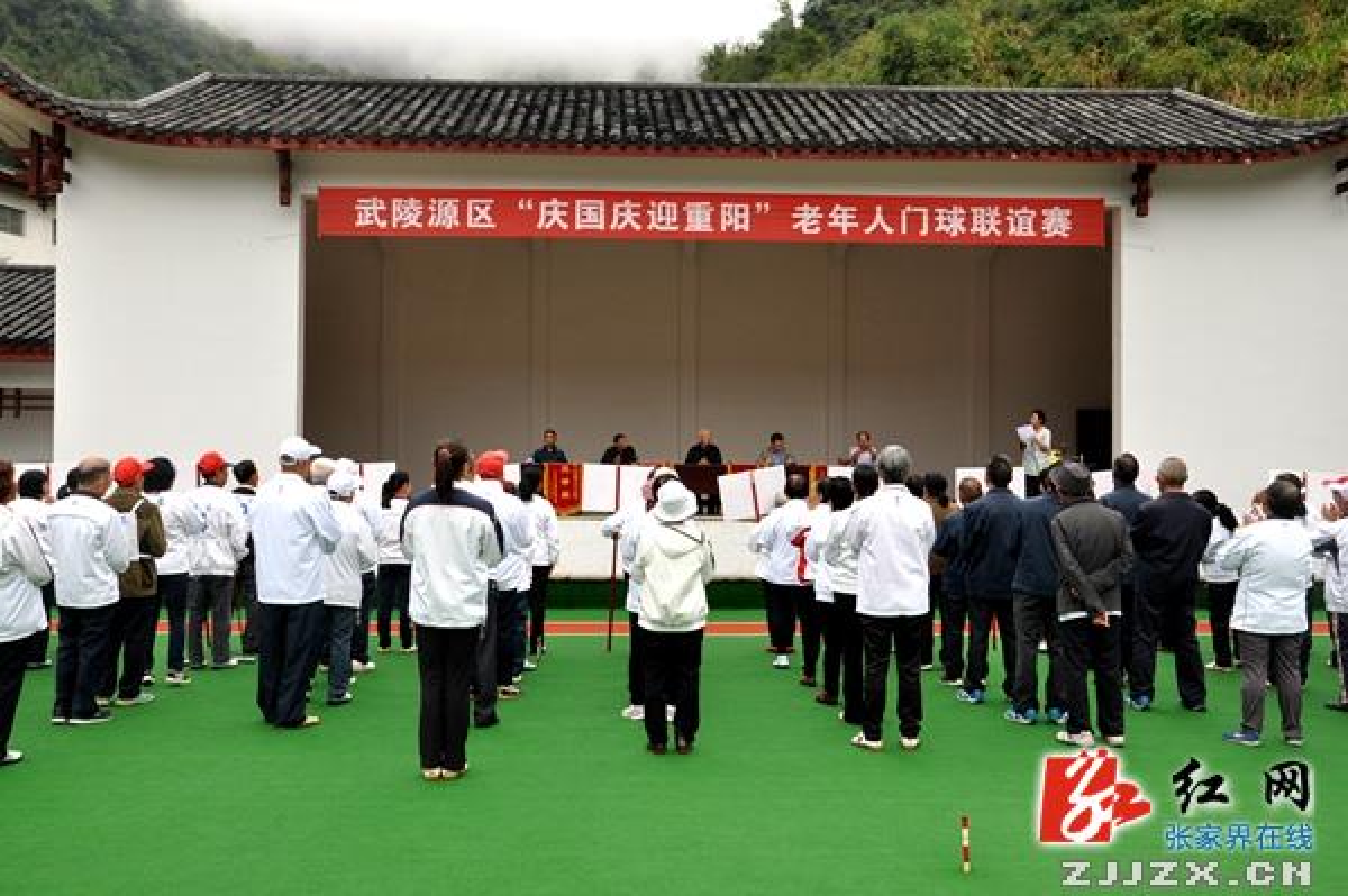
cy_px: 448
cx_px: 674
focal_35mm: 36
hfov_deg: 53.2
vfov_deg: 36.8
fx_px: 1347
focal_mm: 24
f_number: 7.1
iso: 500
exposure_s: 1/200
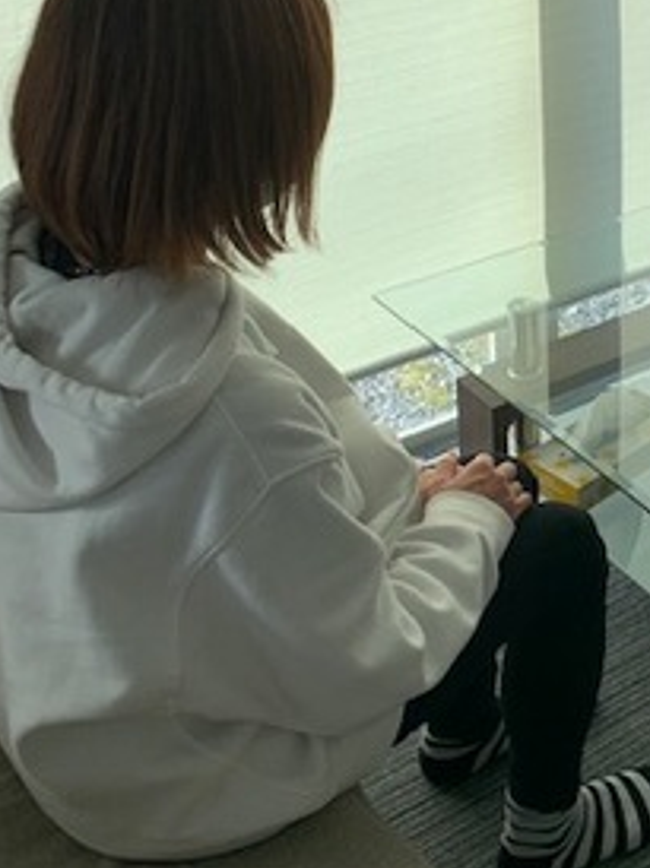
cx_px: 653
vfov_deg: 33.4
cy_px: 269
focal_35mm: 57
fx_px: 1429
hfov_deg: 24.4
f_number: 1.8
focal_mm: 4.25
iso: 25
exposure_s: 1/919
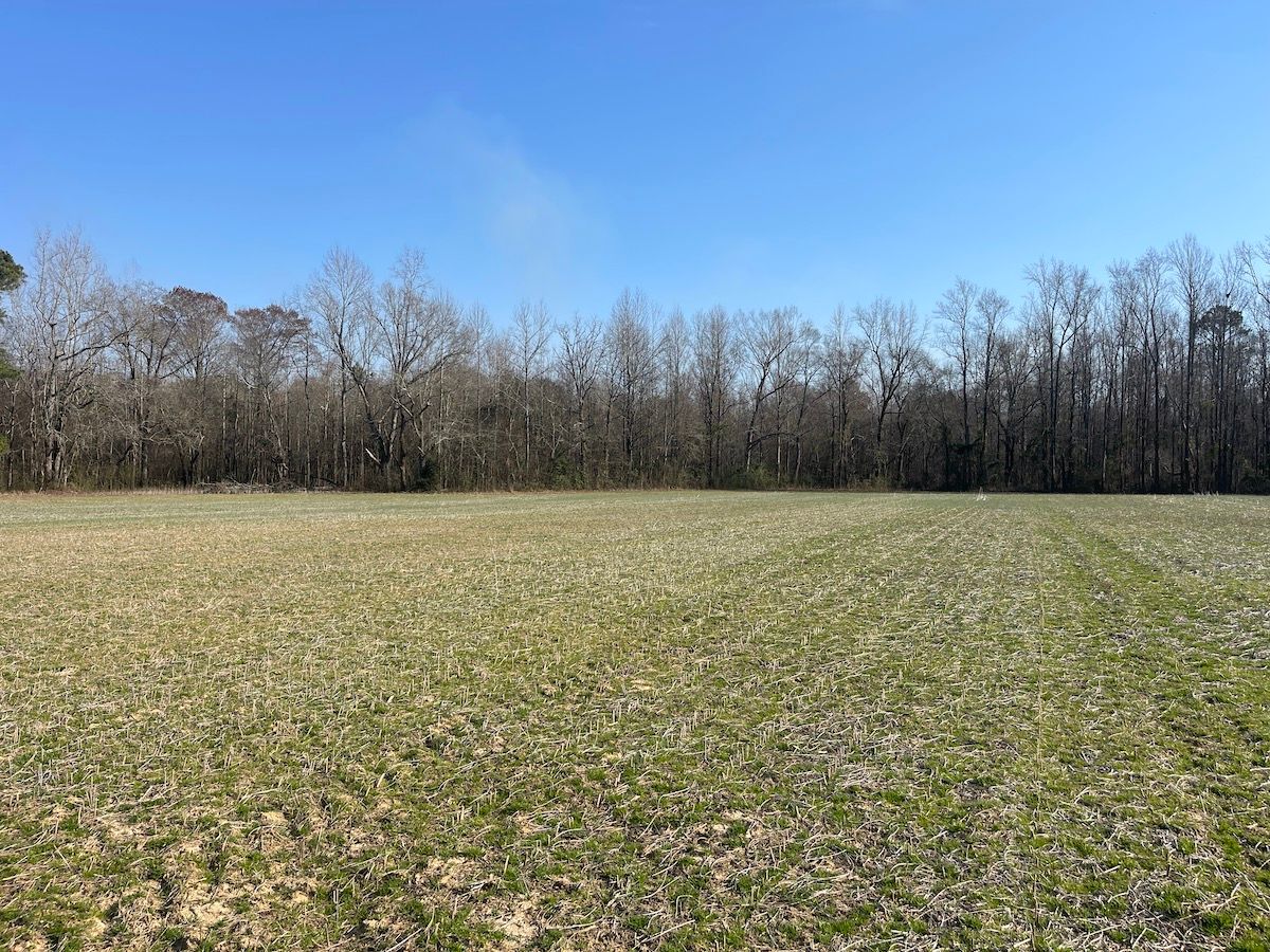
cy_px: 476
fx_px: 917
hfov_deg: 69.4
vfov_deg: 54.9
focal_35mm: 25
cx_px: 635
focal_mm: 5.1
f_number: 1.6
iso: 32
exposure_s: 1/3257
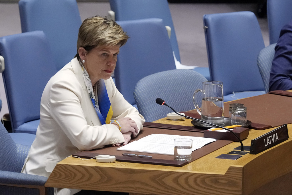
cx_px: 146
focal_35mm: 300
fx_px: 2434
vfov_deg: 4.6
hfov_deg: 6.9
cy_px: 98
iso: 4000
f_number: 4.5
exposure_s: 1/160
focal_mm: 200
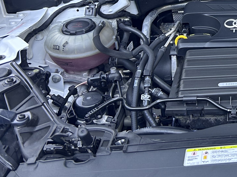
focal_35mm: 72
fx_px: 493
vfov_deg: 19.7
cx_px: 294
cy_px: -6
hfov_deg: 24.2
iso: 80
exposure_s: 1/50
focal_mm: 5.7
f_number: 1.5
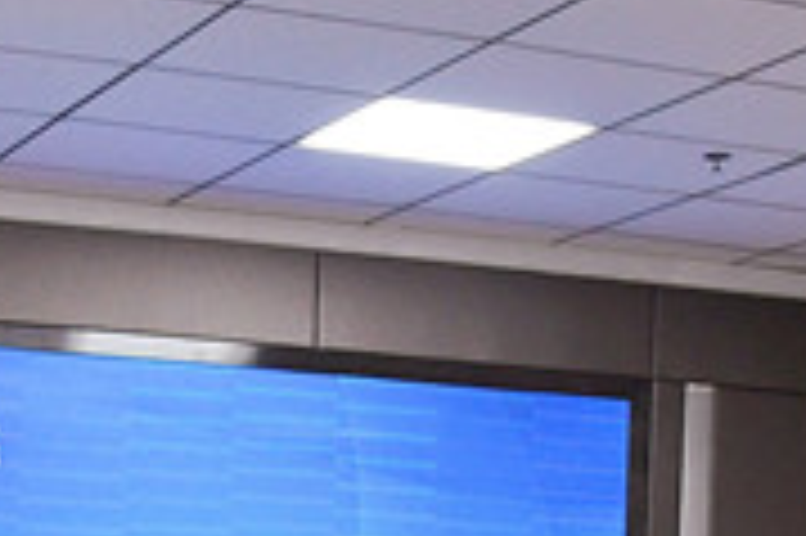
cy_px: 948
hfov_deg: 16.9
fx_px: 2707
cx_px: 329
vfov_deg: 10.6
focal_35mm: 121
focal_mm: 18
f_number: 5.6
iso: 2000
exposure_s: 1/125
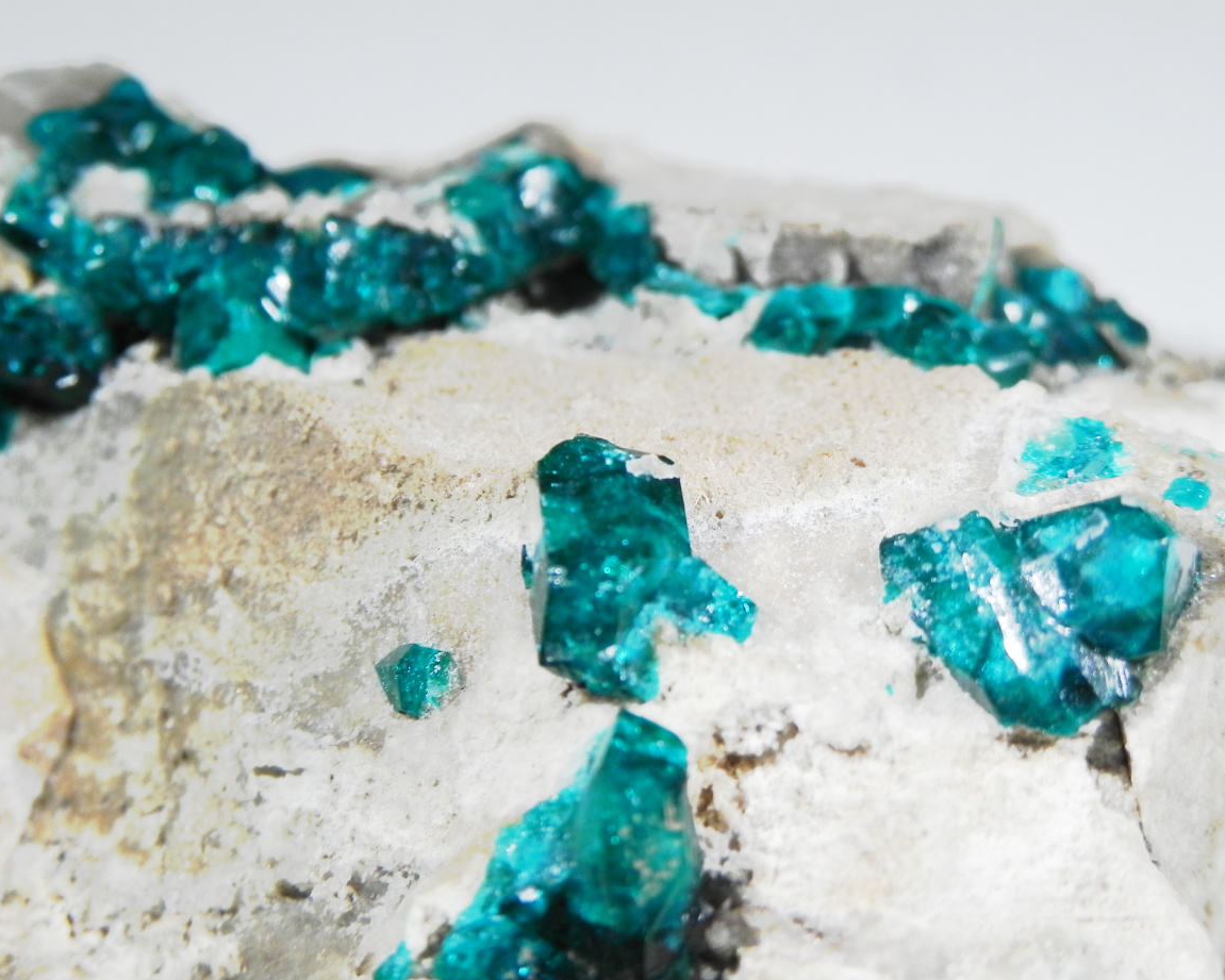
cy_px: 493
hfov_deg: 15.5
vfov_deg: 12.4
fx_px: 4496
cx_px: 595
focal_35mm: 124
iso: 160
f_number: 4
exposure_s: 1/124
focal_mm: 20.8
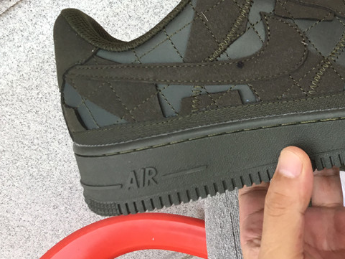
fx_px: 578
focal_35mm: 58
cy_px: 41
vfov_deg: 24.7
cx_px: 295
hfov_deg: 32.0
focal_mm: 3.3
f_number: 2.4
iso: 25
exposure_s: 1/202
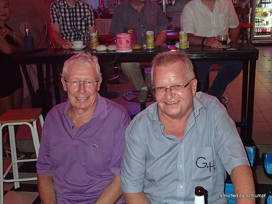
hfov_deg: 46.8
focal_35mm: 40
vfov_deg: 36.0
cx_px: 136
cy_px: 102
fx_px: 314
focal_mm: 7.34
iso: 800
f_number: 2.8
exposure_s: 1/40
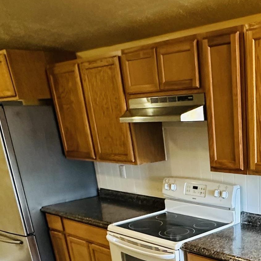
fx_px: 384
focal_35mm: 45
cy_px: 280
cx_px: 237
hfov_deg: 35.3
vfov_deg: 33.3
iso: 400
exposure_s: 1/60
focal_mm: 2.22
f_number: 2.2
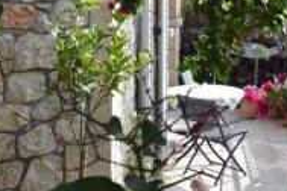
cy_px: -27
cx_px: 182
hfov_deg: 29.5
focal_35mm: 68
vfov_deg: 19.1
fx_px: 542
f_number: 8
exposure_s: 1/250
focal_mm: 18
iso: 200
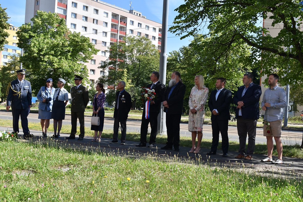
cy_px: 101
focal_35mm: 45
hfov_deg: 43.6
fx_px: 379
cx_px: 152
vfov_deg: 29.9
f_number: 9
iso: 100
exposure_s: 1/200
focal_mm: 30
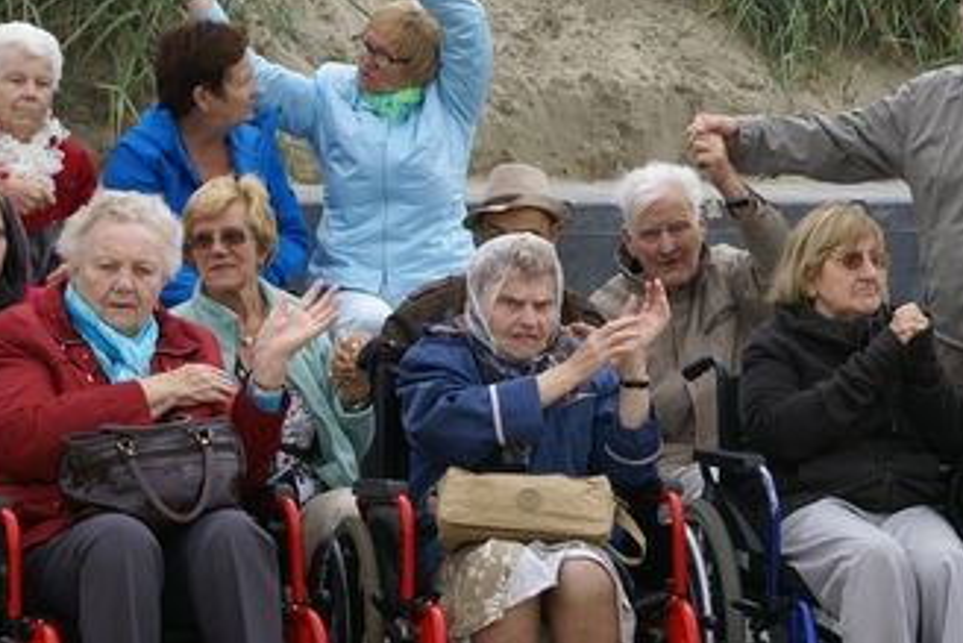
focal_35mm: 137
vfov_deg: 10.0
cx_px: 763
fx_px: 3666
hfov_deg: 14.9
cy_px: 267
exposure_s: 1/125
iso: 100
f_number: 5.6
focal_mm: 50
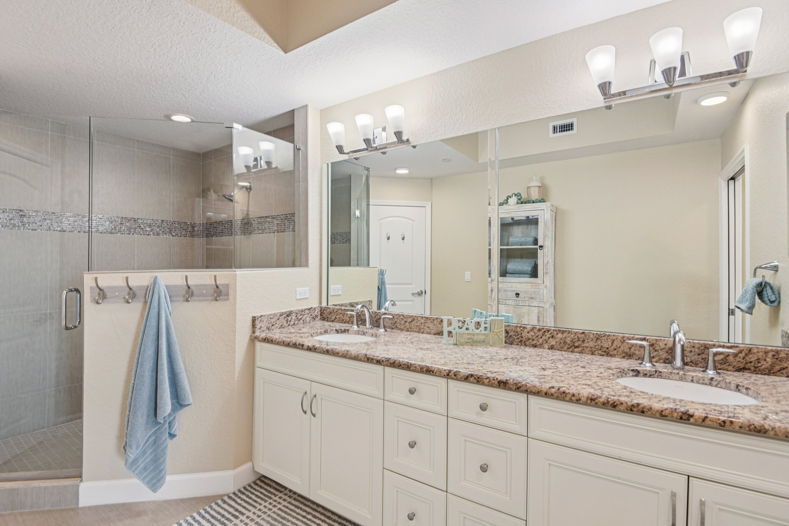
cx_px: 394
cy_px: 263
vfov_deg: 73.7
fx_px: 351
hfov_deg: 96.7
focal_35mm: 16
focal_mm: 16
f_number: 8
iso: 400
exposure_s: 1/60
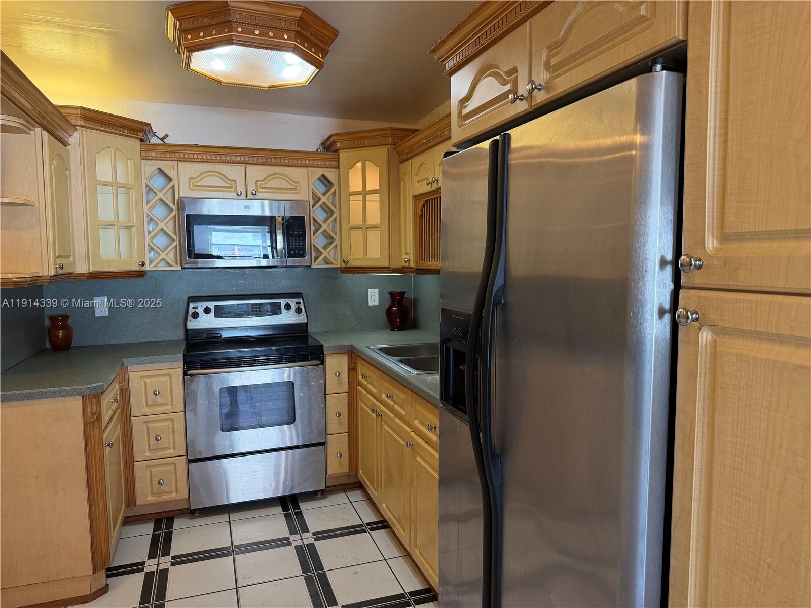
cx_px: 406
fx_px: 562
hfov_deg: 71.6
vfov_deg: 56.8
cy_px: 304
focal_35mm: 24
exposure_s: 1/120
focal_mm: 6.76
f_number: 1.78
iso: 250
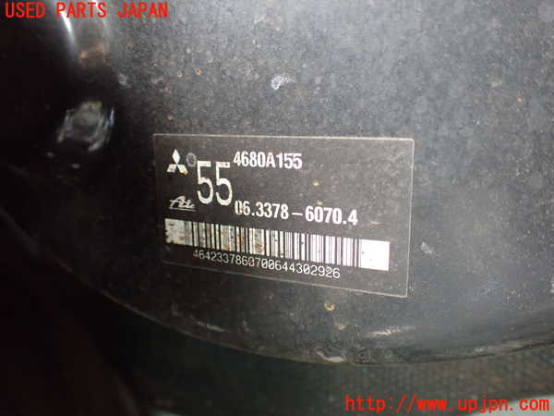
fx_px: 480
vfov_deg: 46.8
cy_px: 208
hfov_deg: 60.0
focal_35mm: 30
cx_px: 277
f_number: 2.3
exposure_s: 1/50
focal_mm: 5.4
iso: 800
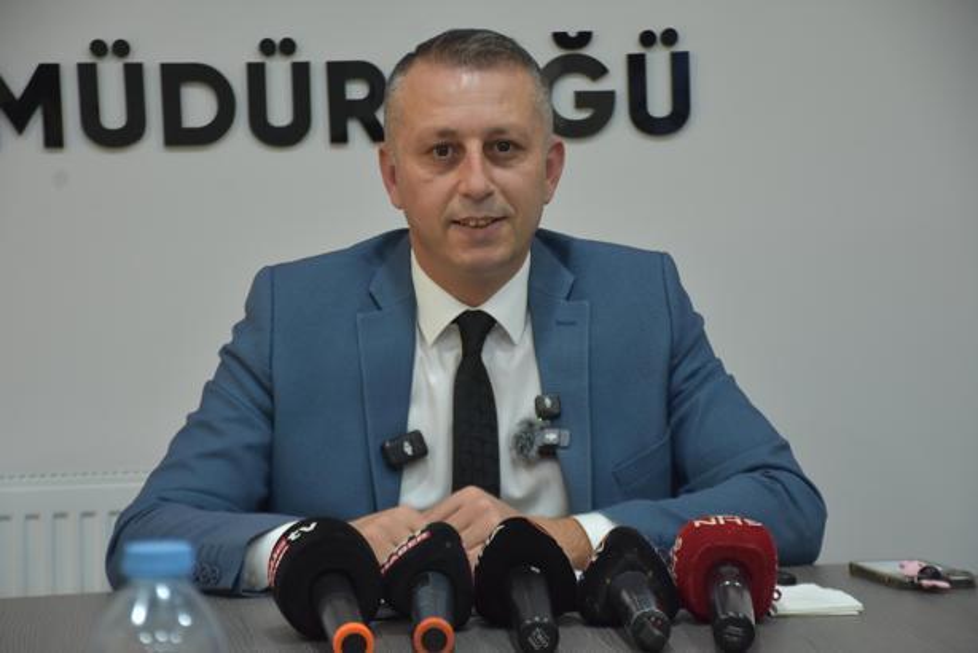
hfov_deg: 17.1
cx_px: 489
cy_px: 326
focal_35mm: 120
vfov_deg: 11.4
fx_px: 3261
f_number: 5.3
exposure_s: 1/60
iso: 800
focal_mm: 80
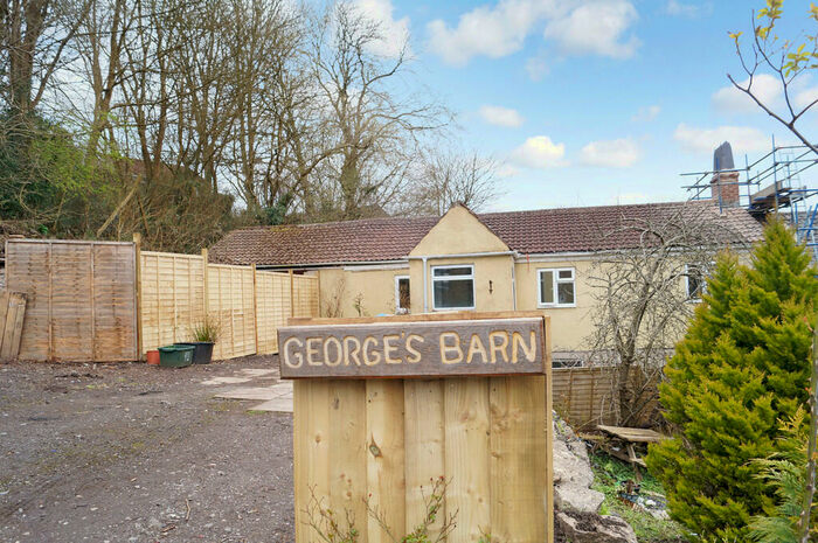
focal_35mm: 27
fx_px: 613
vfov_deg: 47.8
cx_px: 409
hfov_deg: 67.4
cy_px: 272
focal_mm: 18
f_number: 5.6
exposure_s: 1/80
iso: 100
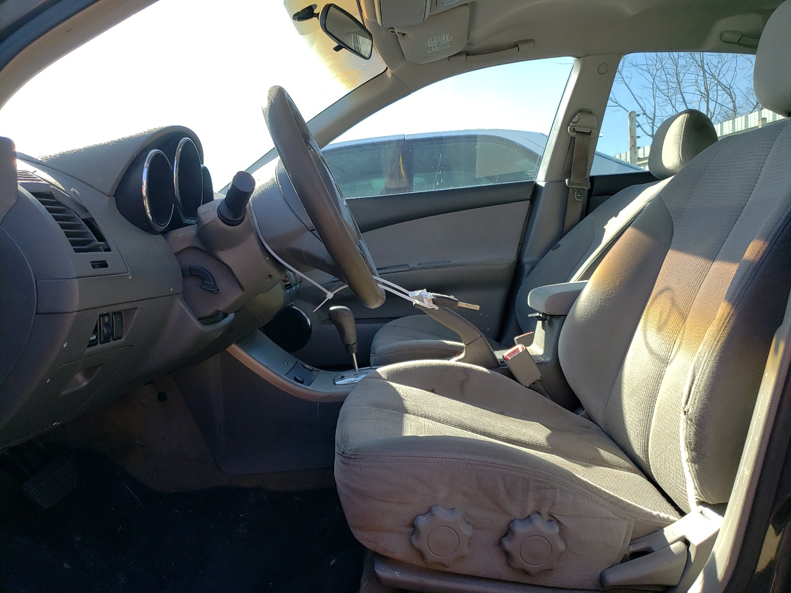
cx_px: 396
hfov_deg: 67.3
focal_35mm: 26
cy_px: 296
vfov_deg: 53.1
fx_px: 594
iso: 50
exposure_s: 1/588
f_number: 1.5
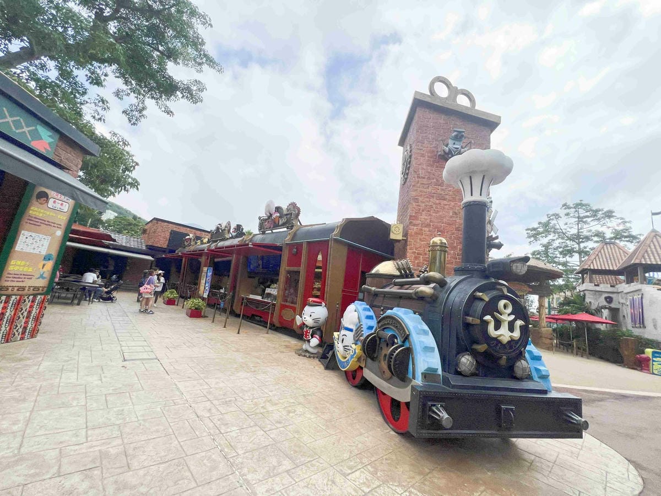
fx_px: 248
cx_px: 330
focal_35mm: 13
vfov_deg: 89.9
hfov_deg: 106.2
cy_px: 248
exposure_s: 1/2370
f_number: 1.8
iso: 32
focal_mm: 1.57
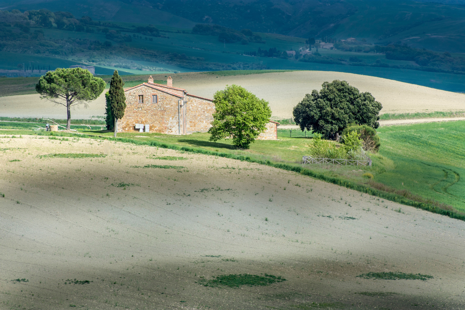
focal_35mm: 450
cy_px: 155
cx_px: 232
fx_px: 5812
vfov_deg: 3.1
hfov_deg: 4.6
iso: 200
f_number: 11
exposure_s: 1/200
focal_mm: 300
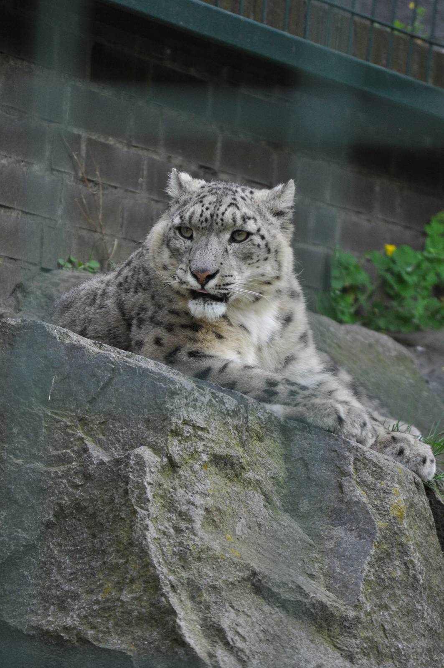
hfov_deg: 5.1
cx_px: 222
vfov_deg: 7.6
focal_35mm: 270
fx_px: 5007
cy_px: 334
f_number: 5.6
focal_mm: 180
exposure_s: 1/500
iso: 800
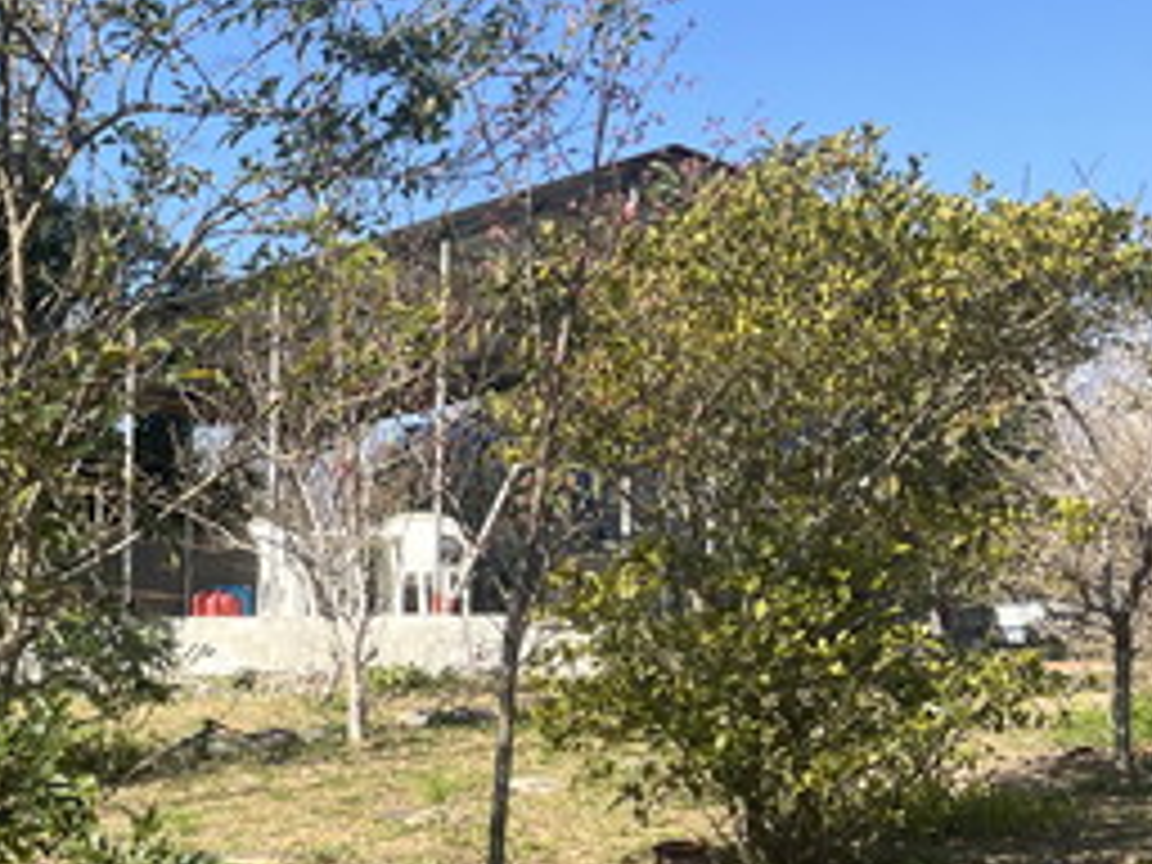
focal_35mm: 67
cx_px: -207
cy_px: 547
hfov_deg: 26.1
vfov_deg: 21.9
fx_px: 2230
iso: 50
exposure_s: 1/1751
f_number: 1.5
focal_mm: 5.7
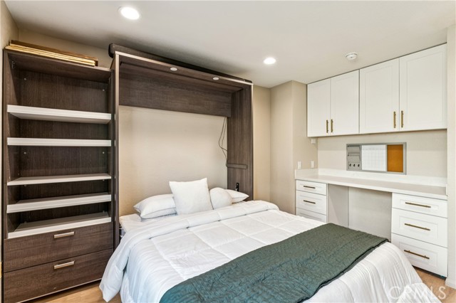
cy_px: 152
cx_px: 228
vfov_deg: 71.3
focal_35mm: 17
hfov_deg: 94.3
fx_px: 211
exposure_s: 1/1.67
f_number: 13
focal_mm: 16.7
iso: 100
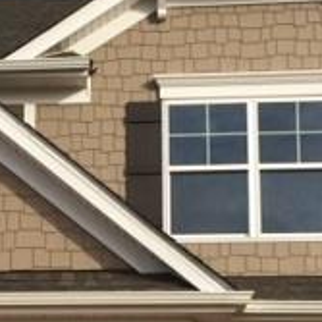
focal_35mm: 98
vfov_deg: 17.2
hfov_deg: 17.5
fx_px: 1031
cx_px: 46
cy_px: 345
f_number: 2.2
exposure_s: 1/2415
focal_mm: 4.15
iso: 32
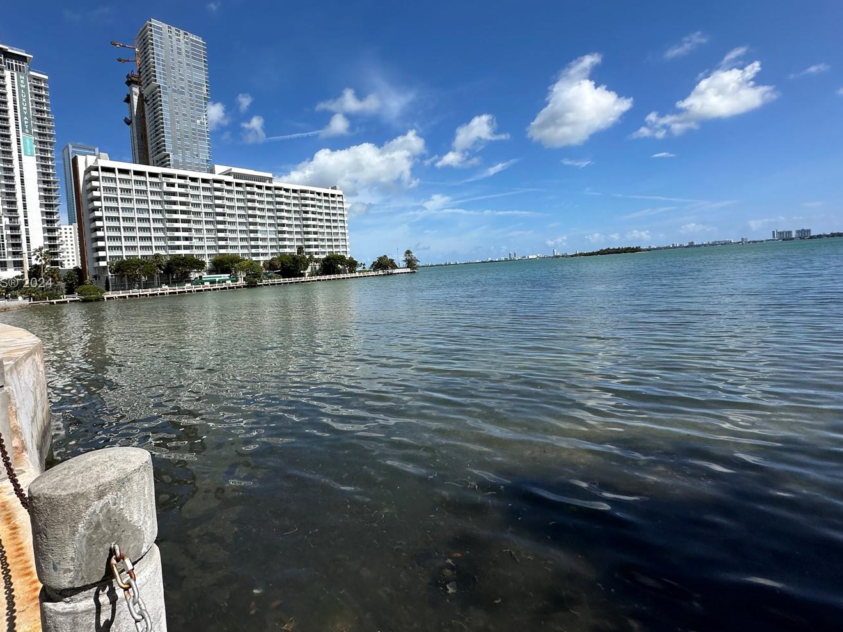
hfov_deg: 90.4
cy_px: 284
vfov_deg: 74.5
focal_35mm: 17
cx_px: 360
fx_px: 414
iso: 50
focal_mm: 2.22
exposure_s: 1/3401
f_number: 2.2
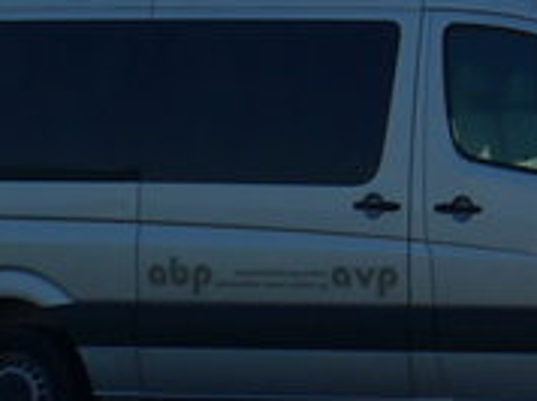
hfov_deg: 3.4
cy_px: -289
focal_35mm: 581
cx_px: 1490
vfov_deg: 2.5
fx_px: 9001
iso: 80
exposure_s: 1/800
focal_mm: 17
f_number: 4.5
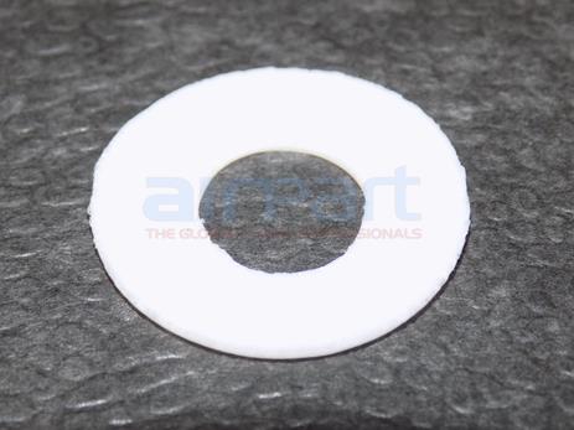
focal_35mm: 118
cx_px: 287
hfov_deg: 16.7
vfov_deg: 12.5
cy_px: 215
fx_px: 1956
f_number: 4.8
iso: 200
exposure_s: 1/30
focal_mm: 20.9
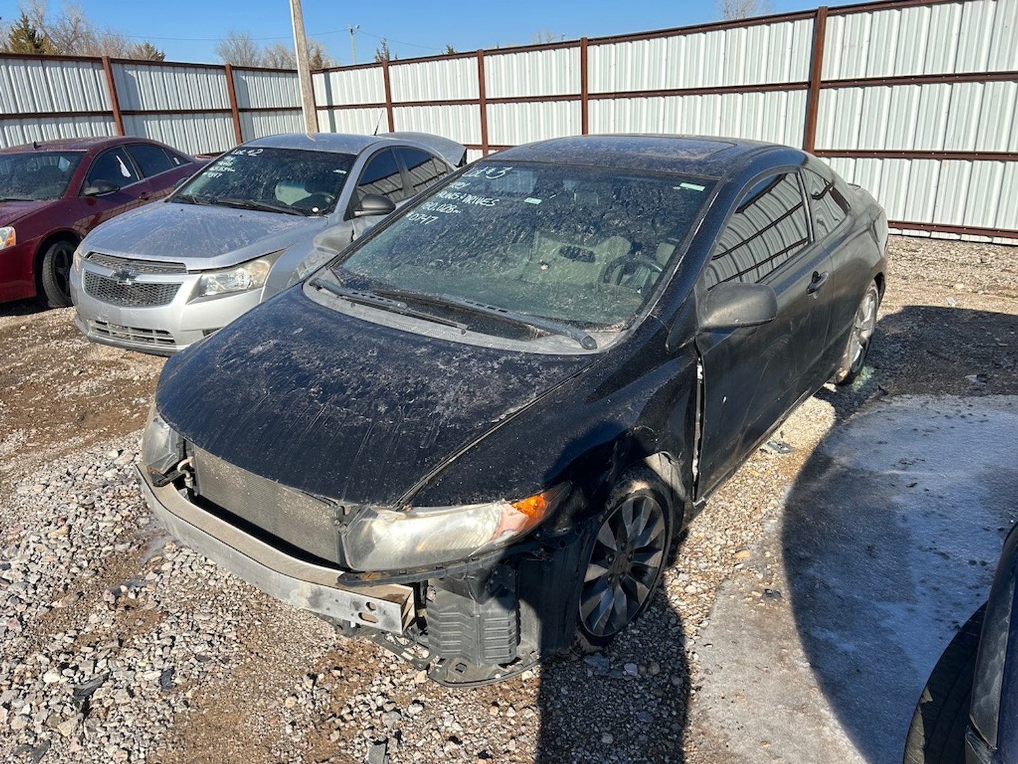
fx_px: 765
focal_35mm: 26
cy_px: 382
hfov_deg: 67.3
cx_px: 509
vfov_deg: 53.1
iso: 50
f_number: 1.5
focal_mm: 5.7
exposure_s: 1/2915
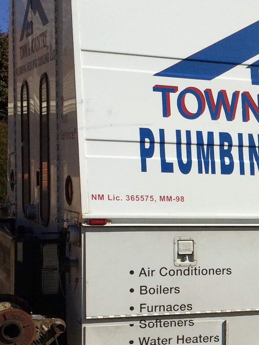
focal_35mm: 94
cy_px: 273
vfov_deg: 20.6
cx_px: 387
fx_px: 938
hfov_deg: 14.6
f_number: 2.2
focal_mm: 4.15
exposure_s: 1/5882
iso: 32
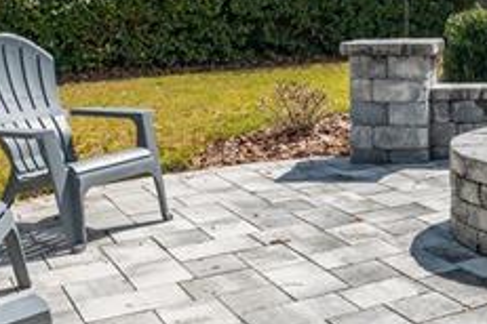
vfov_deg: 21.0
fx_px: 839
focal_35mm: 62
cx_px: 443
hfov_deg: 30.9
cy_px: -13
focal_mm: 14
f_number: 7.1
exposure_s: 1/800
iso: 400
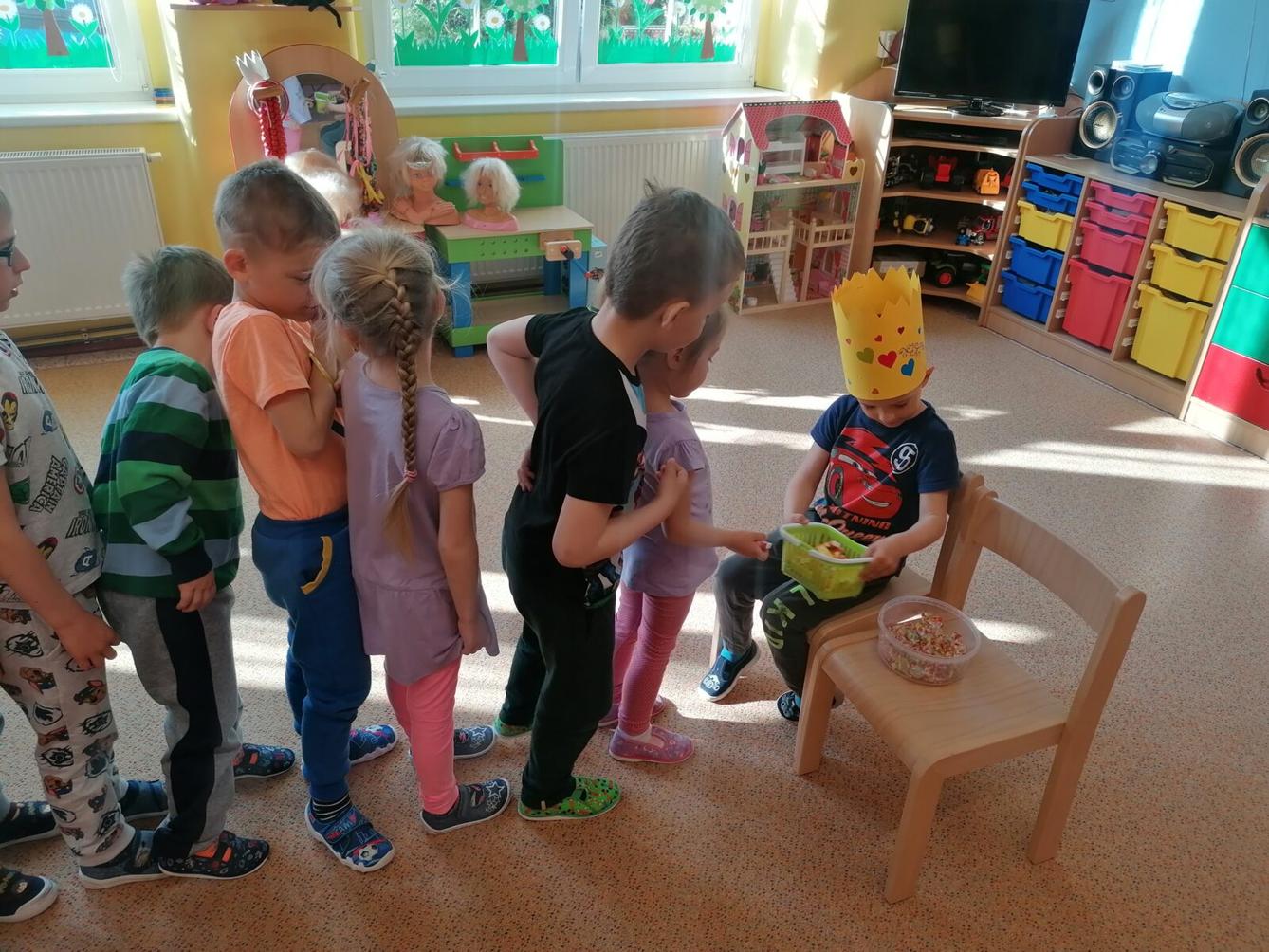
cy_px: 476
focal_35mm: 27
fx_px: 990
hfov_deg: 65.3
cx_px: 634
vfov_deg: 51.4
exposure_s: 1/100
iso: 64
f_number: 1.8
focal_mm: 4.75
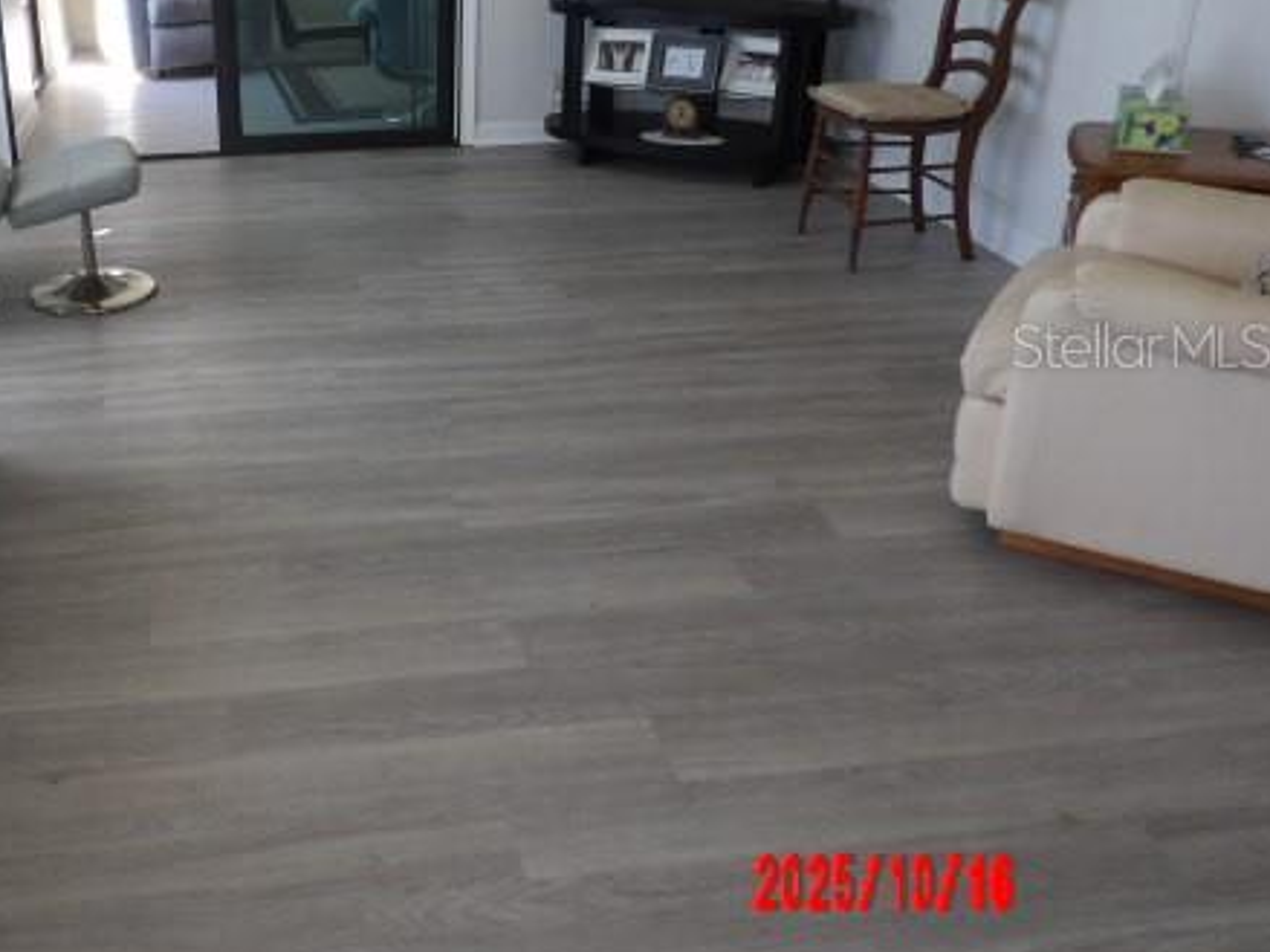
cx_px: 359
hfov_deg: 51.0
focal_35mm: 35
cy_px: 344
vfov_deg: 40.3
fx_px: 1284
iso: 181
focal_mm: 4.3
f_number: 3.2
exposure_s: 1/33
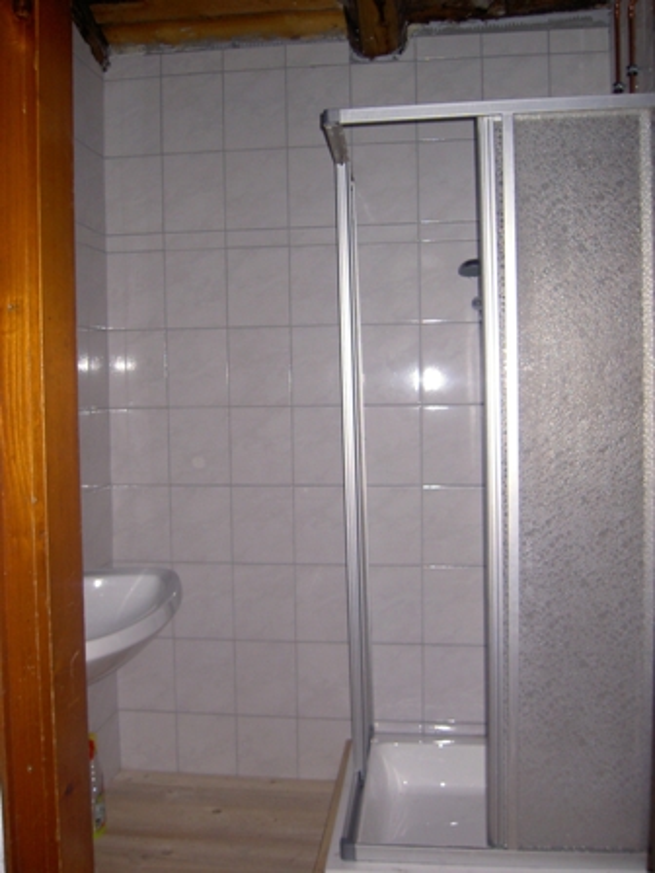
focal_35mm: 34
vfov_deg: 54.0
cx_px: 328
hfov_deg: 41.8
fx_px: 858
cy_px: 436
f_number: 2.8
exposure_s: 1/60
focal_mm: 5.6
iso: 100
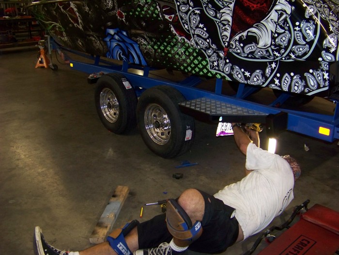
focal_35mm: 36
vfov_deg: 39.7
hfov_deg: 51.4
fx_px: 353
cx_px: 170
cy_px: 128
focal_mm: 5.85
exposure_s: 1/30
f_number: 2.8
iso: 200
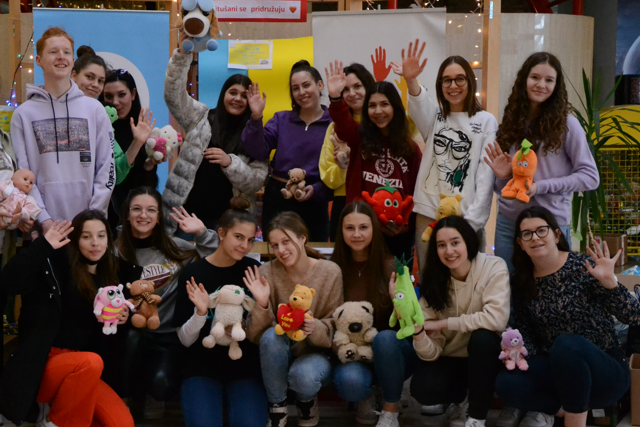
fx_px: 1328
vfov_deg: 18.3
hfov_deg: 27.0
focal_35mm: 75
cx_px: 239
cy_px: 208
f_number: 4.5
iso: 3200
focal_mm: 35
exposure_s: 1/125
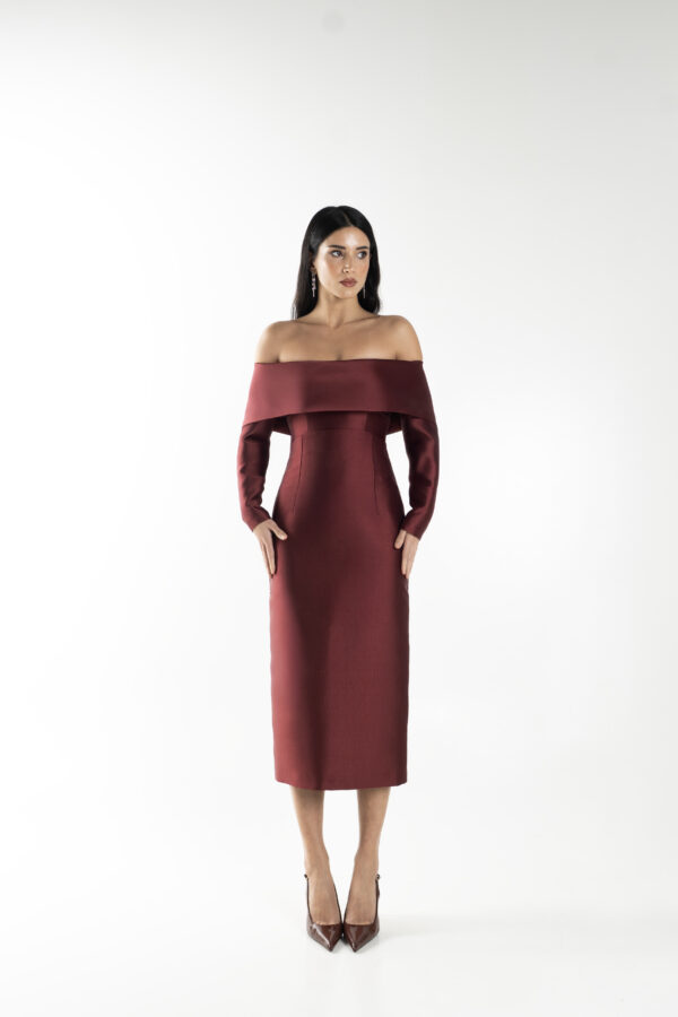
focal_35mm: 33
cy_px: 508
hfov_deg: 40.0
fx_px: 932
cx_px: 339
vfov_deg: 57.2
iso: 80
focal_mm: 22
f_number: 5
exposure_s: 1/200
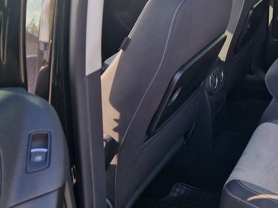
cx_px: 273
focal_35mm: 51
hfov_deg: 34.4
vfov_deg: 28.0
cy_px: 46
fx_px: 409
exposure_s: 1/222
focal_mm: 5.4
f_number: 1.8
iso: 50
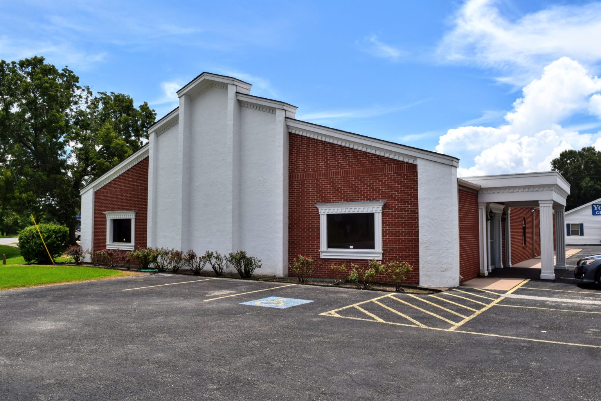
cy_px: 200
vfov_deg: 47.9
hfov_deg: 67.4
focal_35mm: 27
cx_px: 300
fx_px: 451
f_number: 11
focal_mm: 18
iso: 250
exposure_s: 1/500
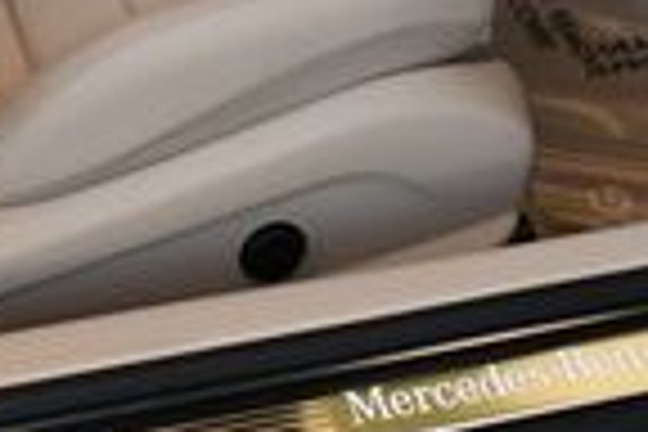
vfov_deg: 8.1
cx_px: 4
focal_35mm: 160
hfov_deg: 12.7
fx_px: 2880
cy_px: -486
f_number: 5
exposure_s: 1/250
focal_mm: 18
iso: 400
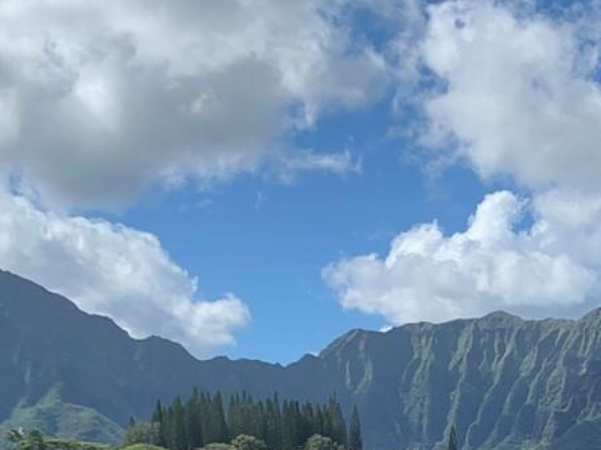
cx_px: 558
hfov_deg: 20.6
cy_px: 510
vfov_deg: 15.4
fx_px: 1614
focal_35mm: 93
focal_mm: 4.25
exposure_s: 1/2481
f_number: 1.8
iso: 25
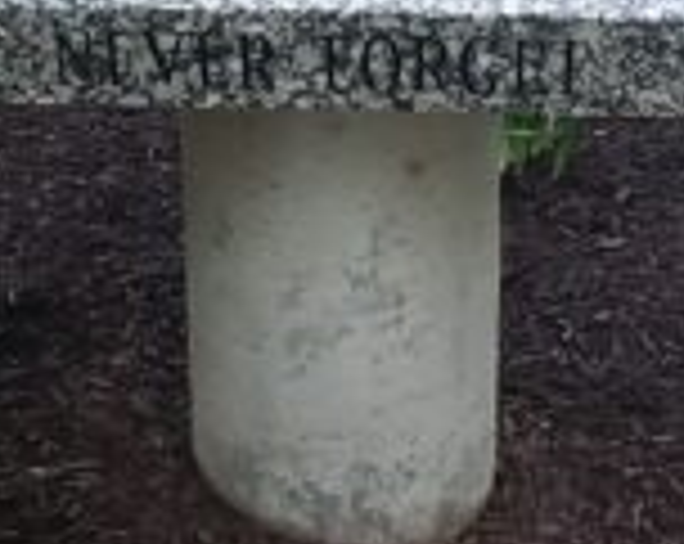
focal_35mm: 112
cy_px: 117
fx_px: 2263
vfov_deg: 13.7
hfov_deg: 17.2
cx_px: 396
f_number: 1.9
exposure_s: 1/461
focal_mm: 2.47
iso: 40
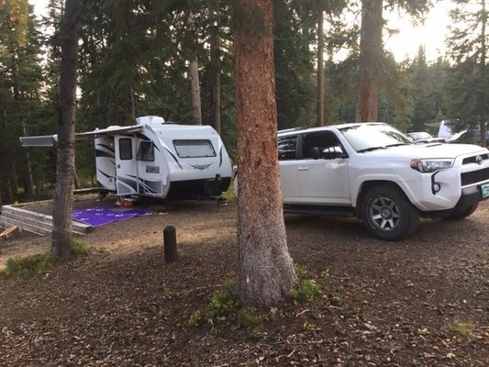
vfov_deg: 48.2
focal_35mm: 29
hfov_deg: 61.6
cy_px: 184
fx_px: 410
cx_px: 244
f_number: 2.2
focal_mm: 4.15
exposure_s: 1/40
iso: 32
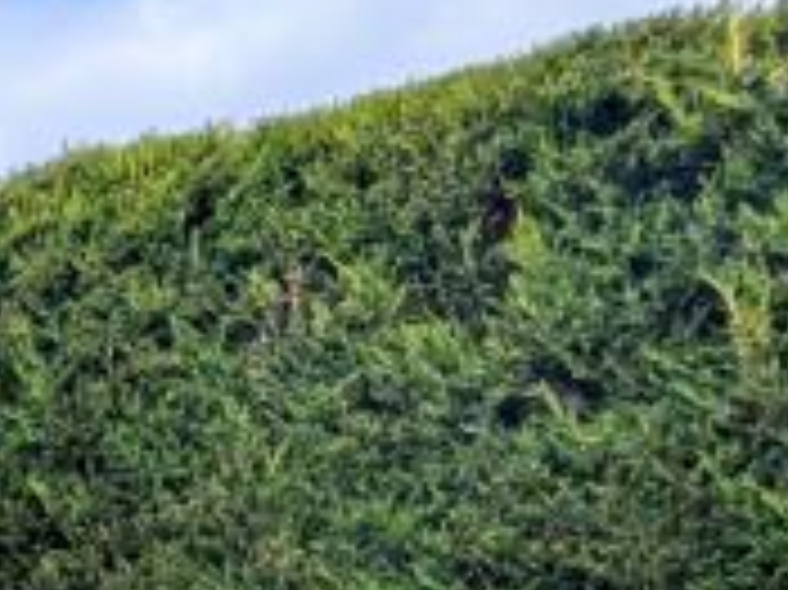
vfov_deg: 15.6
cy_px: 1029
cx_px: -653
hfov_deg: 18.4
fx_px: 1865
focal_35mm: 82
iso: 51
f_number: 2.2
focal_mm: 1.83
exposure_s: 1/1718
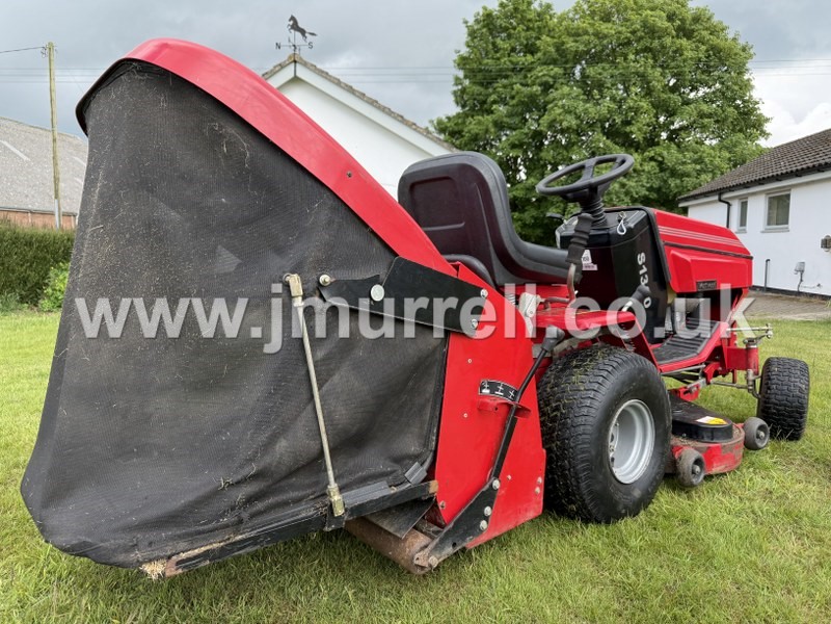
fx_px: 576
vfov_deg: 56.8
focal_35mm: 24
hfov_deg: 71.6
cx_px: 416
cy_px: 312
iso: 100
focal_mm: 6.76
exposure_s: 1/840
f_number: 1.78
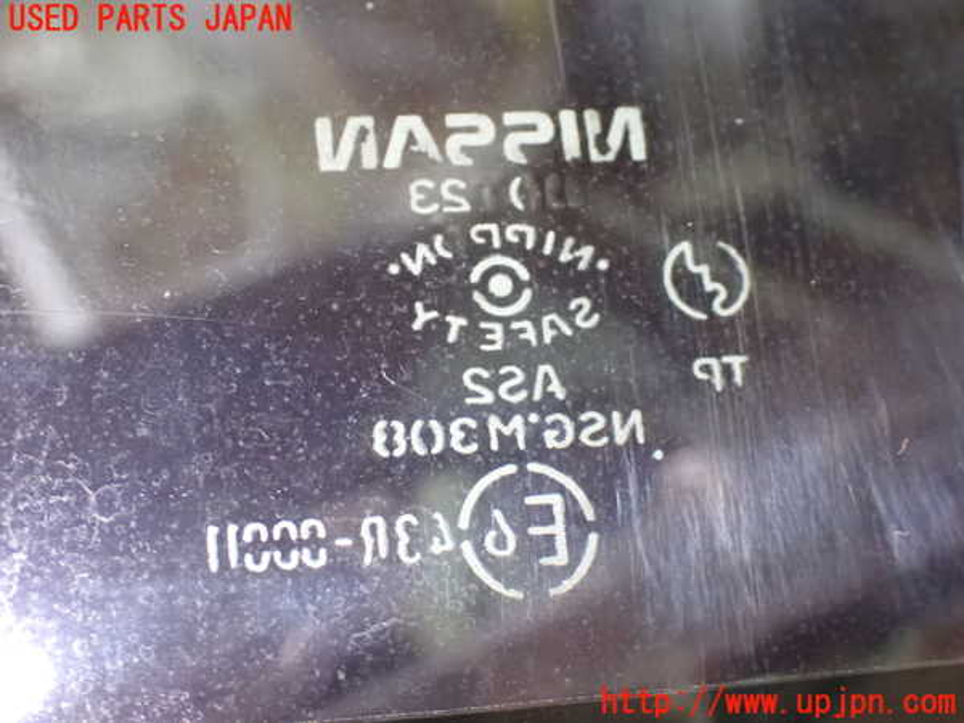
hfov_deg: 29.0
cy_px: 362
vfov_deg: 21.9
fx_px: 1866
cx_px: 482
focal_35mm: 67
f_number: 3.8
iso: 1600
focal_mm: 11.88
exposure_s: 1/30
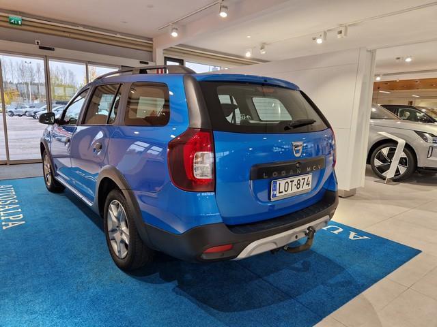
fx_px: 290
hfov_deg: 73.9
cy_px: 164
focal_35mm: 23
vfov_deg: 58.9
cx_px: 218
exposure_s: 1/180
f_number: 1.8
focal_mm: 5.4
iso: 200
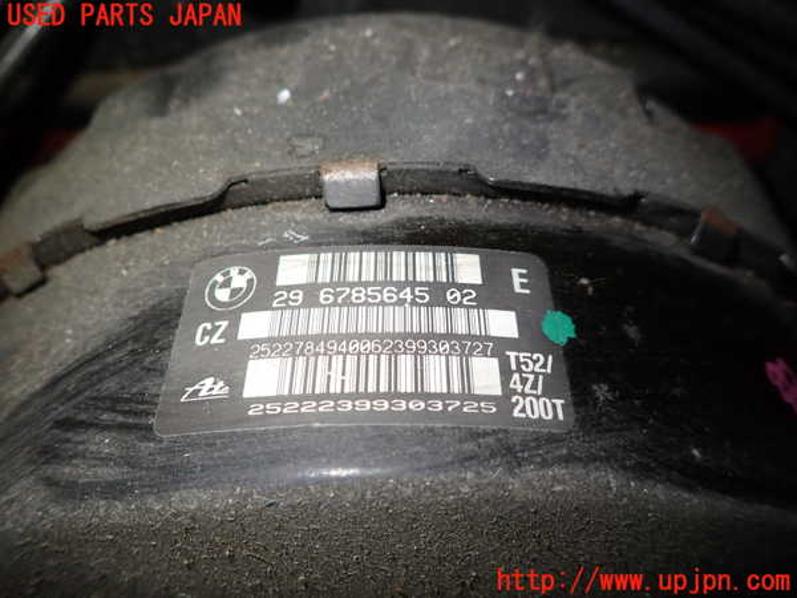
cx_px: 398
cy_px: 299
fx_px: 576
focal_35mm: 25
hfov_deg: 69.4
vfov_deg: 54.9
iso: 200
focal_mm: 4.5
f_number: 2
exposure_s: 1/40
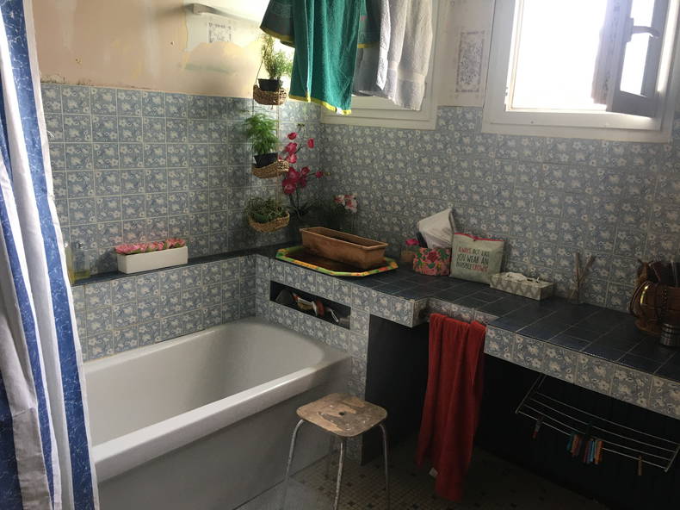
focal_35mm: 29
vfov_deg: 48.2
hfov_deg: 61.7
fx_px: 570
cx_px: 340
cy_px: 255
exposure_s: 1/17
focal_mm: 4.15
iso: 40
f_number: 2.2
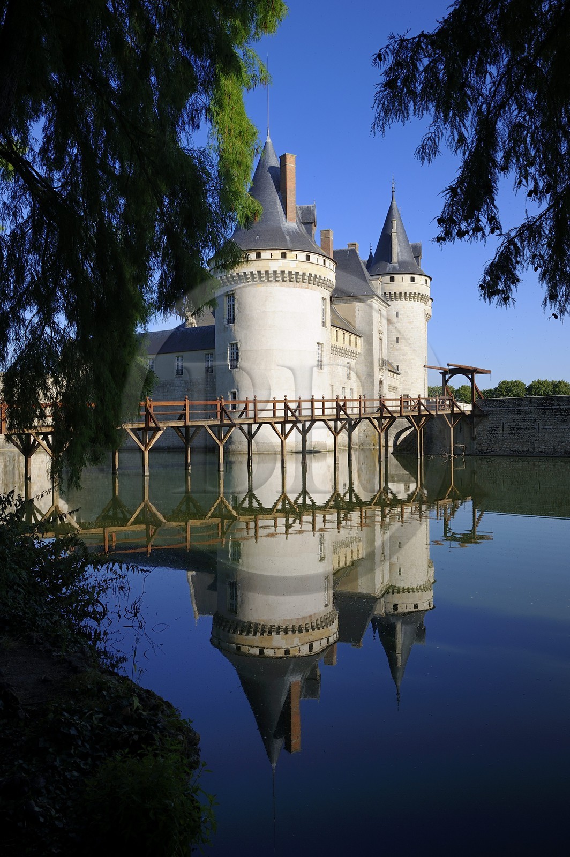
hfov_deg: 44.9
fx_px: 690
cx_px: 285
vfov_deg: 63.7
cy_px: 428
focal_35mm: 29
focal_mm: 29
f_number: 13
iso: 200
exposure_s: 1/160
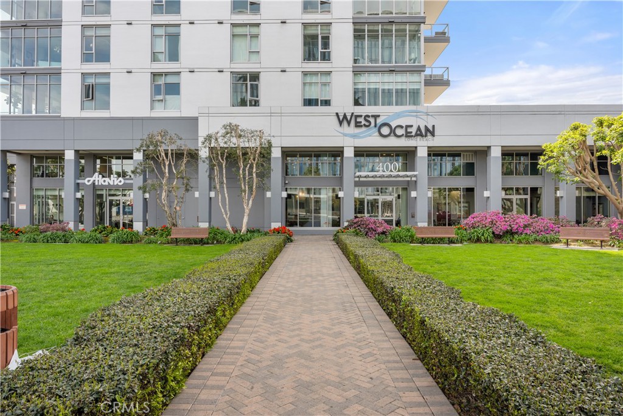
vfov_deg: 53.1
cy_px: 208
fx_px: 415
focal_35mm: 24
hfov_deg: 73.7
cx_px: 312
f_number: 8
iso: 250
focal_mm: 24
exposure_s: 1/250
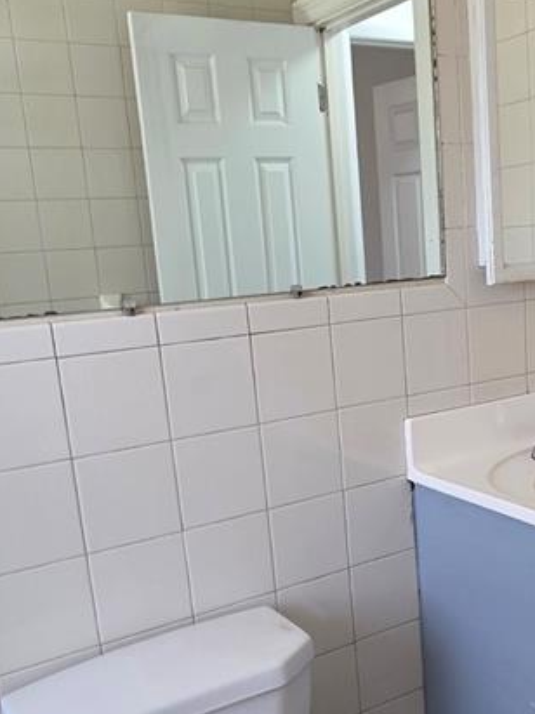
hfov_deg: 37.1
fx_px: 783
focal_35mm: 38
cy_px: 422
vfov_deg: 48.7
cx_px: 375
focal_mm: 2.2
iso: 250
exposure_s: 1/60
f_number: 1.9
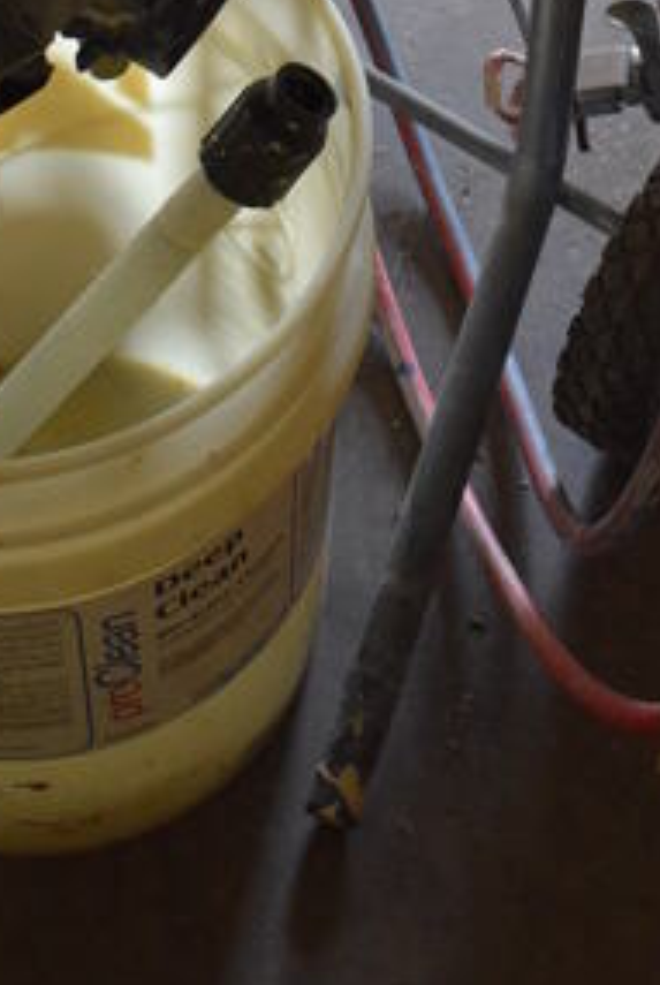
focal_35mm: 96
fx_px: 2630
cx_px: 394
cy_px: -382
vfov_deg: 19.2
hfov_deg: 14.3
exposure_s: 1/160
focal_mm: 20
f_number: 3.8
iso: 800
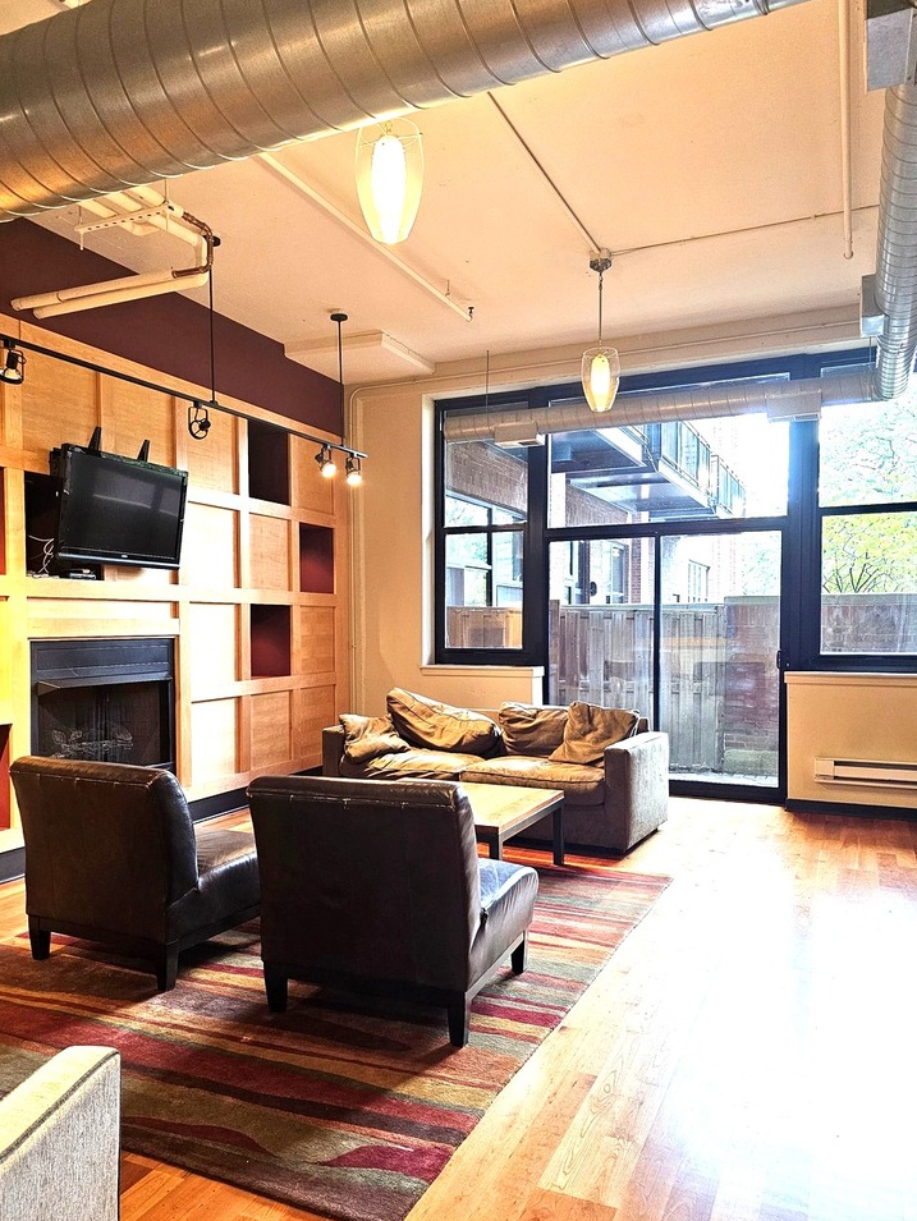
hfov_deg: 53.1
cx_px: 428
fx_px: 918
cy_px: 649
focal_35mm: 26
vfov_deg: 67.2
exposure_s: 1/120
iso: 320
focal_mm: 6.3
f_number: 1.7
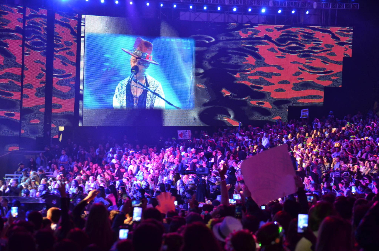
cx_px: 190
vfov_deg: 12.1
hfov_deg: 18.2
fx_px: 1182
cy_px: 126
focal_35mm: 112
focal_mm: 75
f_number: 4.2
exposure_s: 1/25
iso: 800
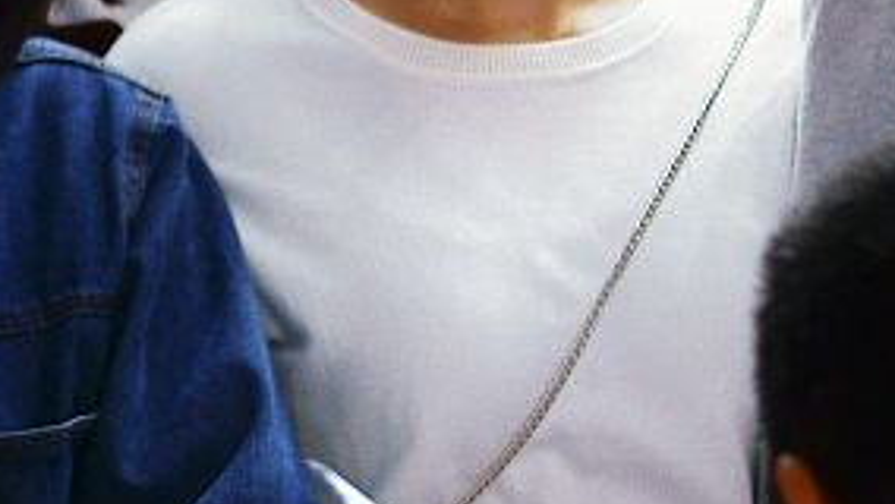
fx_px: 7882
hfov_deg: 6.5
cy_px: 115
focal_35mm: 332
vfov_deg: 3.7
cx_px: -3
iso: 800
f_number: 2
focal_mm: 50
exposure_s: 1/60
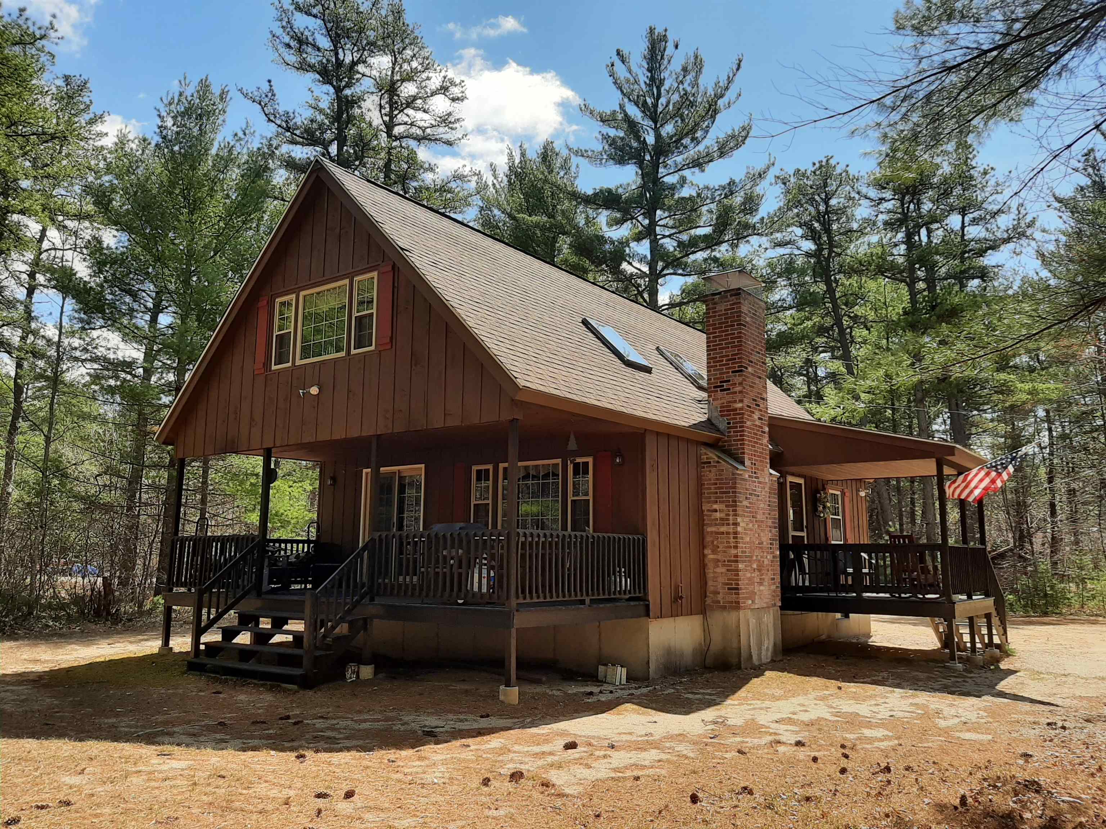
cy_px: 414
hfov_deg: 67.3
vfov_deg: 53.1
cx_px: 553
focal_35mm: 26
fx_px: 831
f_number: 1.7
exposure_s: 1/1290
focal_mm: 3.93
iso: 40
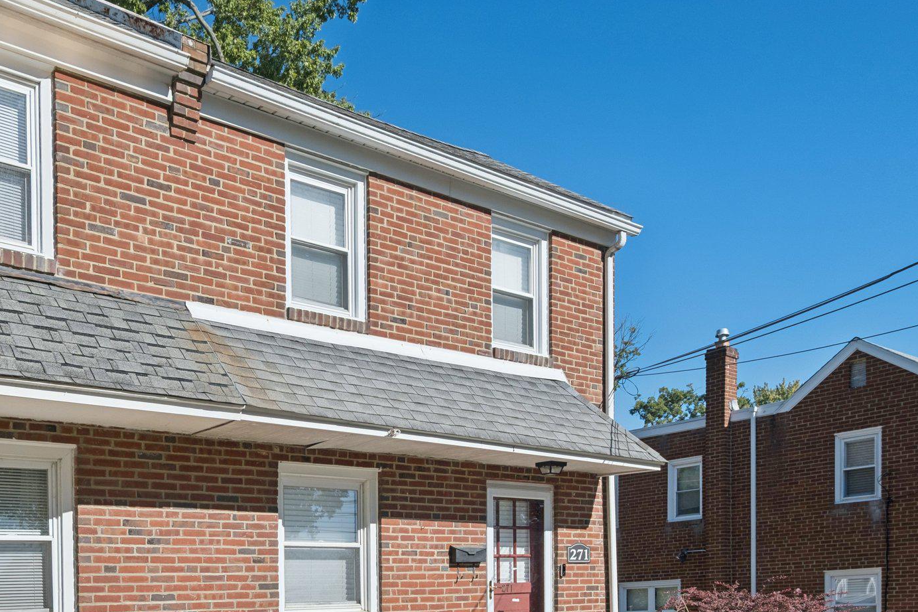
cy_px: 452
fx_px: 943
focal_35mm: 37
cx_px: 412
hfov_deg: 51.8
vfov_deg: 35.2
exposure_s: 1/600
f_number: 8
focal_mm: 16.6
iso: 250
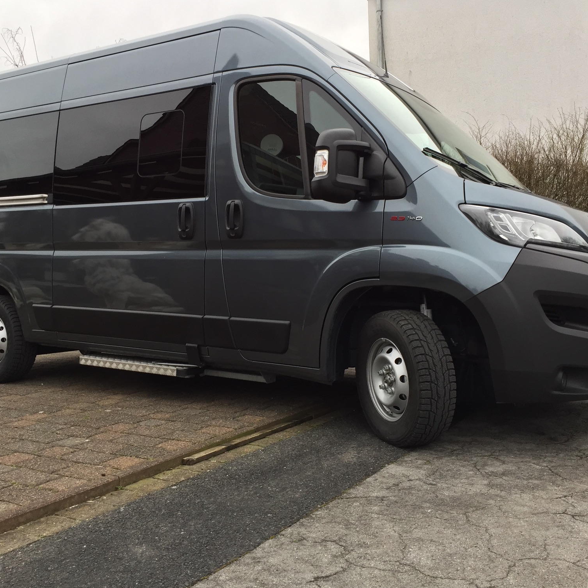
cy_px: 290
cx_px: 287
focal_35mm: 35
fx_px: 673
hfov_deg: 47.2
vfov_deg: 47.2
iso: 50
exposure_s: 1/100
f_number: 2.2
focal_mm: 4.15
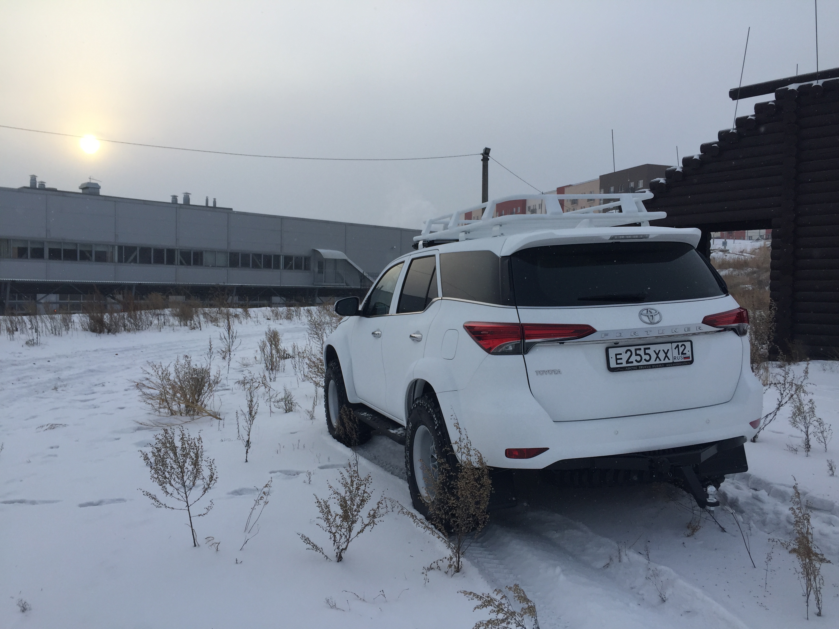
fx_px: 703
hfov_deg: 61.7
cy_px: 314
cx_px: 420
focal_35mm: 29
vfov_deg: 48.2
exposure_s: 1/1014
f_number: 2.2
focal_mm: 4.15
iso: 32
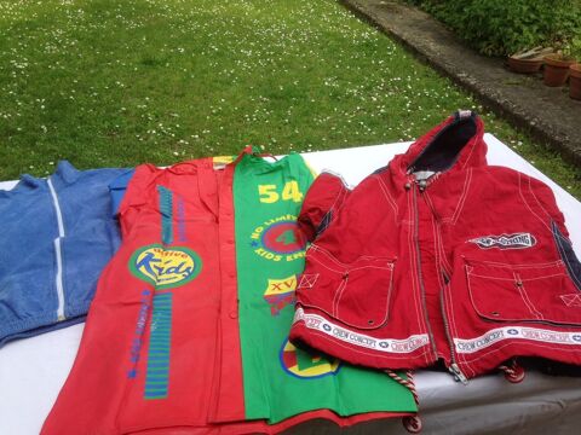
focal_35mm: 33
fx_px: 554
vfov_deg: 42.9
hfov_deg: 55.4
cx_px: 290
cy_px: 218
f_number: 2.4
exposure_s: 1/713
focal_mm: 4.12
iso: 50
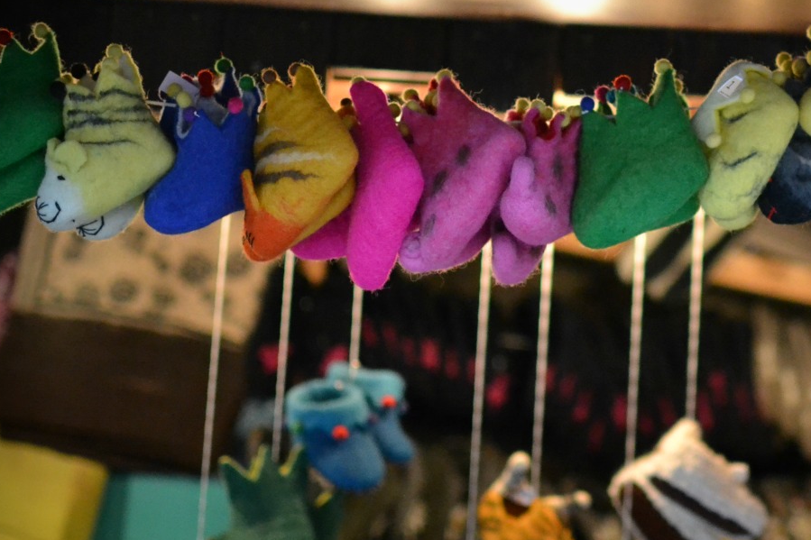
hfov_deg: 20.7
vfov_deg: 14.1
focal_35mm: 97
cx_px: 677
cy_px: 277
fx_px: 2183
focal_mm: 35
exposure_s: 1/1600
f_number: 1.8
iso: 3200
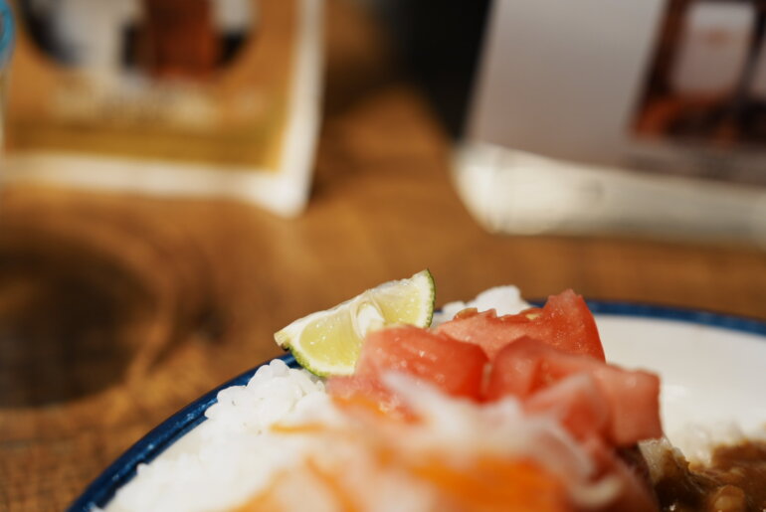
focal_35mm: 64
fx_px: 1363
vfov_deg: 21.3
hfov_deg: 31.4
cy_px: 256
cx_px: 383
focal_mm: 64
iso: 320
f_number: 2.8
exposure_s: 1/80
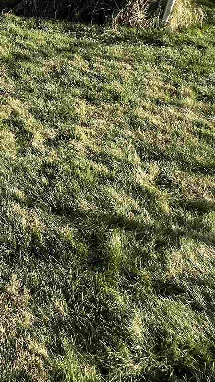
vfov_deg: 45.3
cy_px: 7
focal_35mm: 38
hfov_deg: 21.1
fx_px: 385
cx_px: -171
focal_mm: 1.57
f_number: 1.8
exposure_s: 1/490
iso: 32
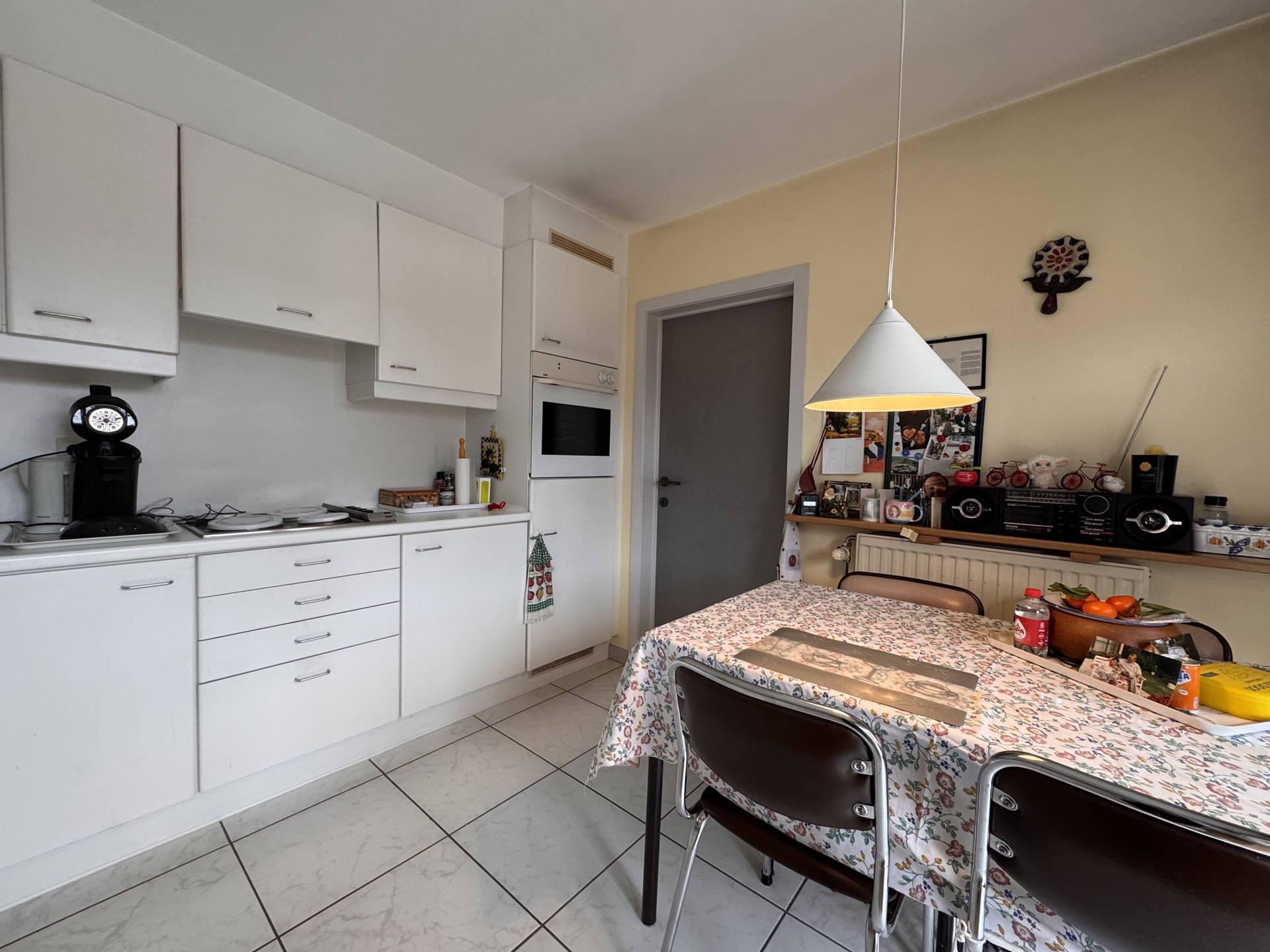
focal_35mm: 14
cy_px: 476
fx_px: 514
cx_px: 635
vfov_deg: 85.7
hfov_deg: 102.1
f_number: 2.2
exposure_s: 1/50
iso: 200
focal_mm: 2.22
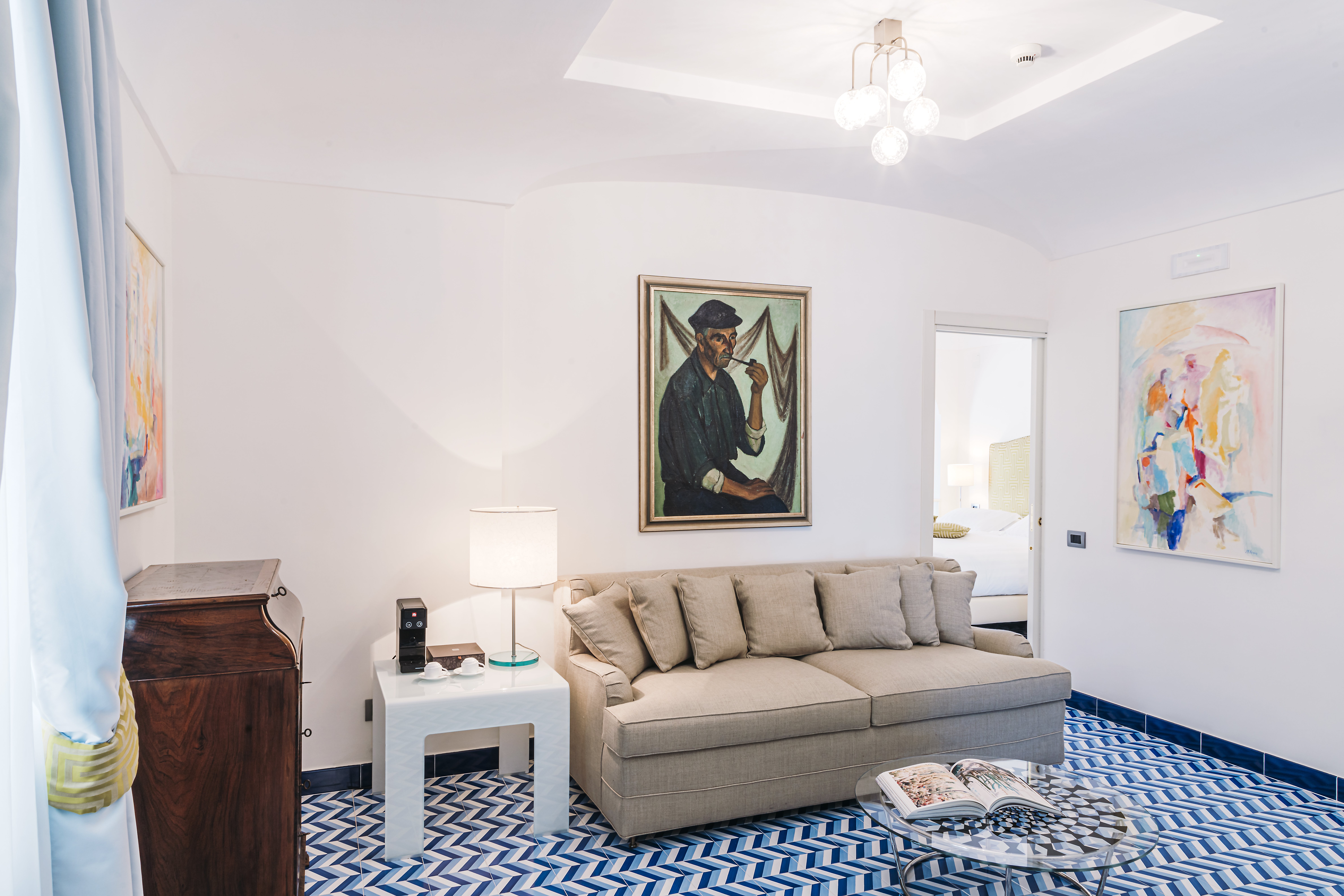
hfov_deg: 73.7
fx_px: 896
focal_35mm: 24
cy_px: 448
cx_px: 672
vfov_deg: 53.1
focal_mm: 24
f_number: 16
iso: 100
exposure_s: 1.6
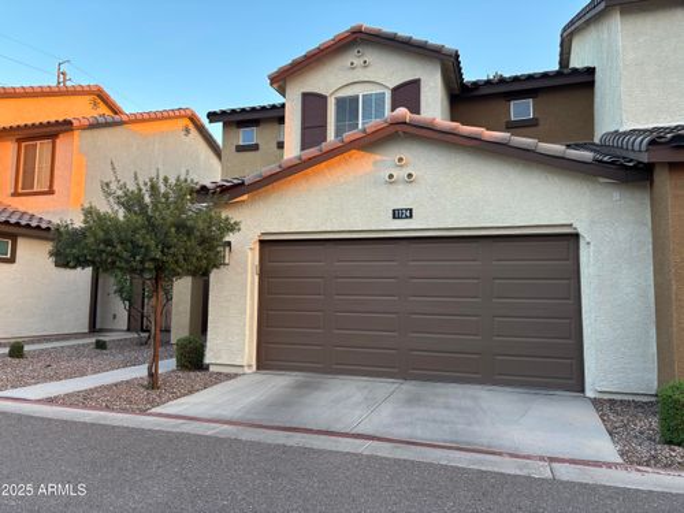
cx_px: 342
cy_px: 256
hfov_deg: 67.3
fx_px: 514
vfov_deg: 53.1
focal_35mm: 26
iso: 80
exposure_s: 1/121
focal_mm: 5.96
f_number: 1.6
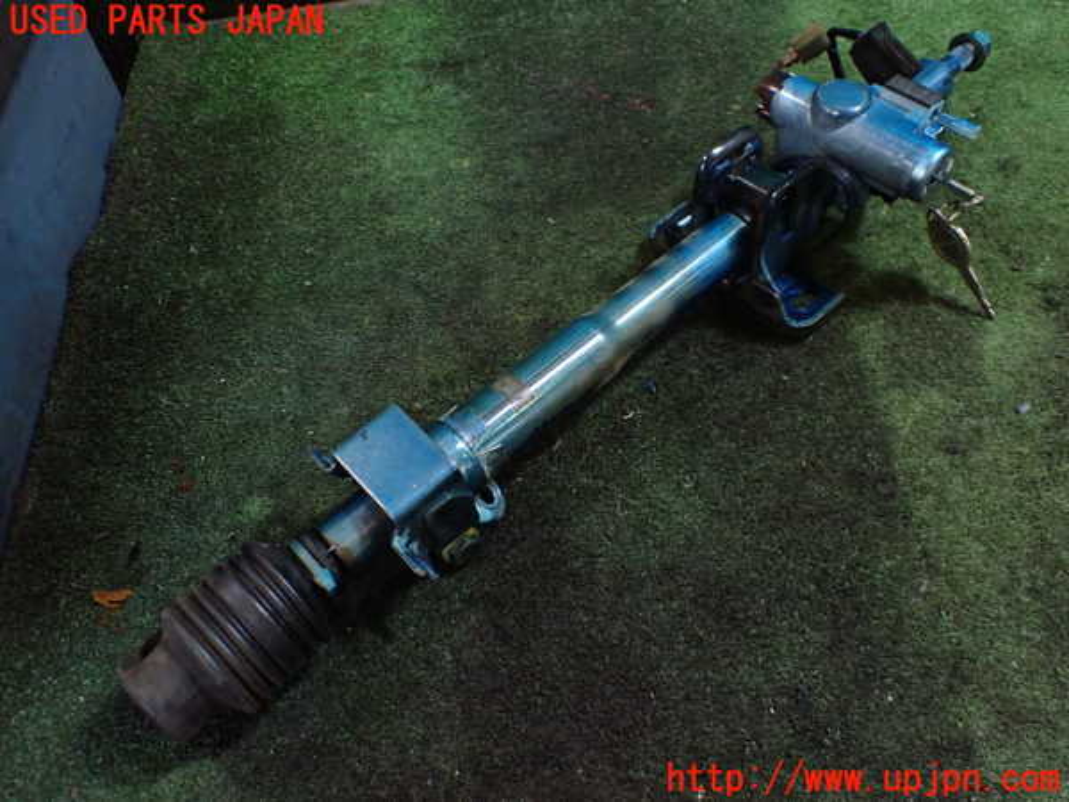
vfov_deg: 46.8
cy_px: 401
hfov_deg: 60.0
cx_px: 534
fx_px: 926
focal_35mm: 30
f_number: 2.3
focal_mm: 5.4
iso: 640
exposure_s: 1/125
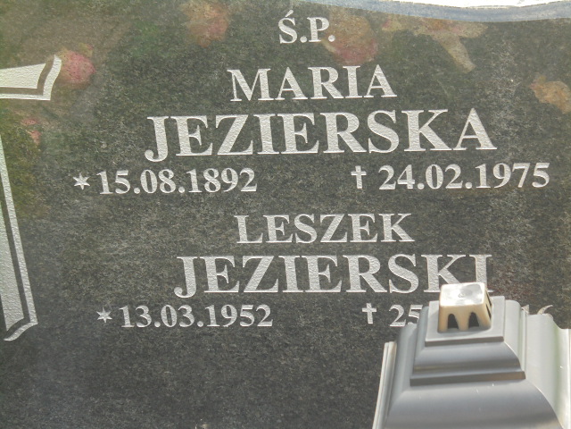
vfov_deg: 15.7
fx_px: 1551
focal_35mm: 94
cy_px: 214
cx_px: 286
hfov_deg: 20.9
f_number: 4.7
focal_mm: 16.9
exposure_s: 1/80
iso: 100
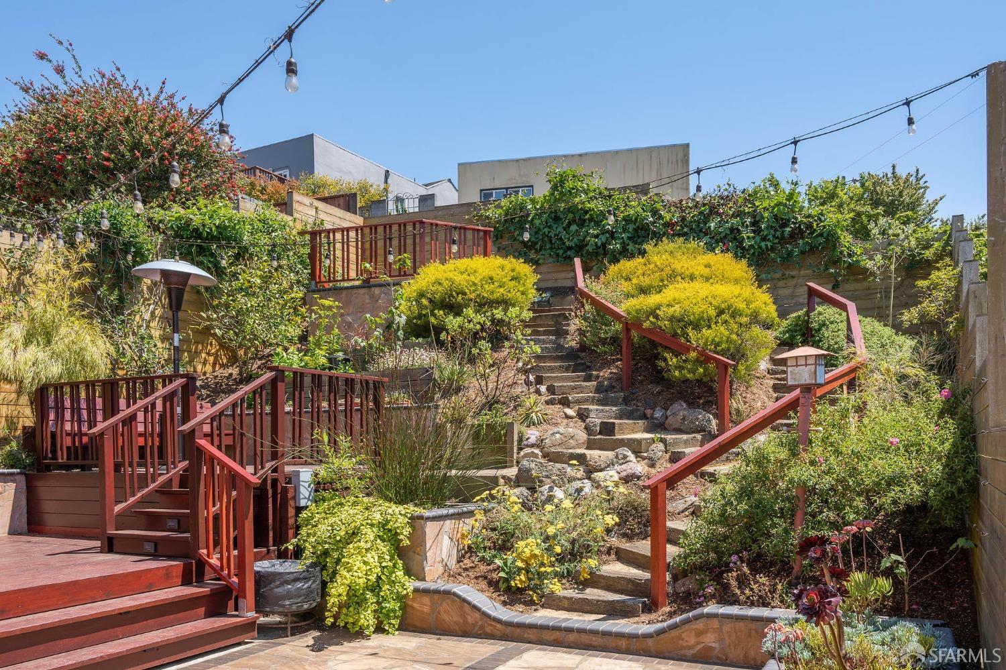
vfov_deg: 45.5
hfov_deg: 64.4
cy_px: 335
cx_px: 503
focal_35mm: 29
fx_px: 799
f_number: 8
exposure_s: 1/250
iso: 100
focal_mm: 28.6
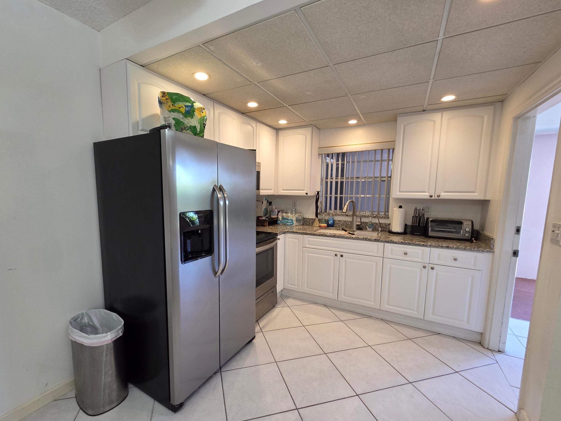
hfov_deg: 101.9
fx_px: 227
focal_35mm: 14
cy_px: 219
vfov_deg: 85.6
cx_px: 262
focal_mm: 2.2
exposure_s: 1/60
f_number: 2.2
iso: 200
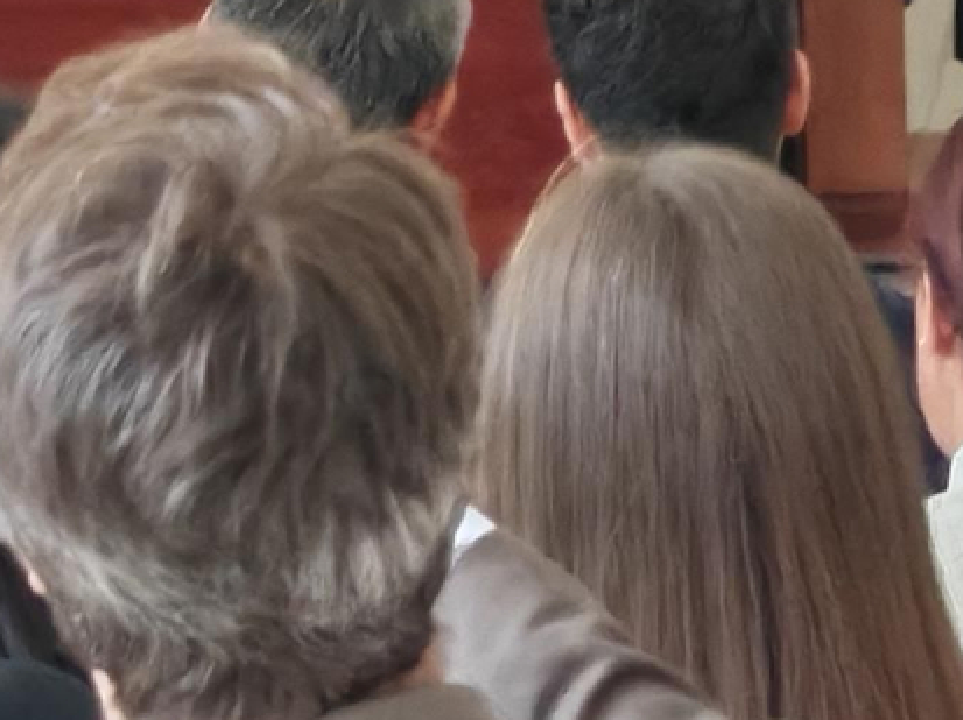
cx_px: -215
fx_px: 11424
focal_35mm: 411
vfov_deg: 3.6
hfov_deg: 4.8
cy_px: -457
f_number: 2.4
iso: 200
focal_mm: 8.67
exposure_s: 1/50
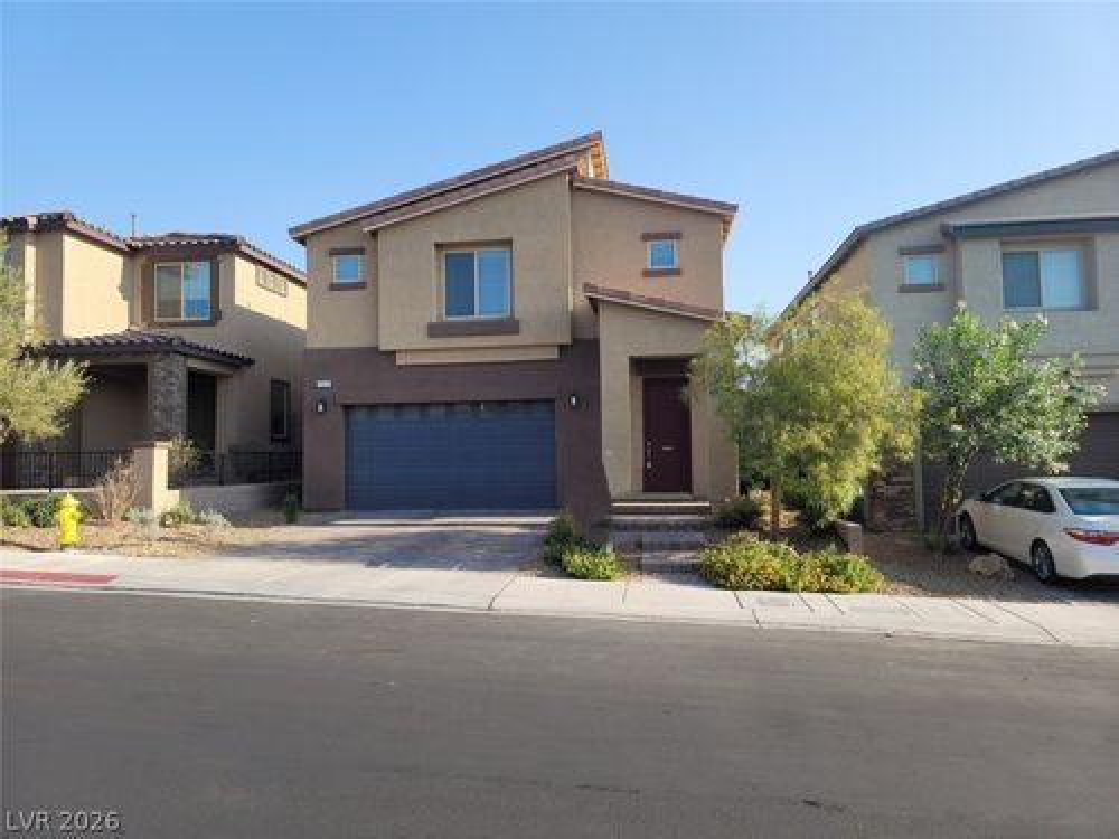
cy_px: 420
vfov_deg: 54.9
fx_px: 808
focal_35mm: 25
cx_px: 560
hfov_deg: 69.4
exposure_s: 1/389
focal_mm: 7
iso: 20
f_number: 1.8
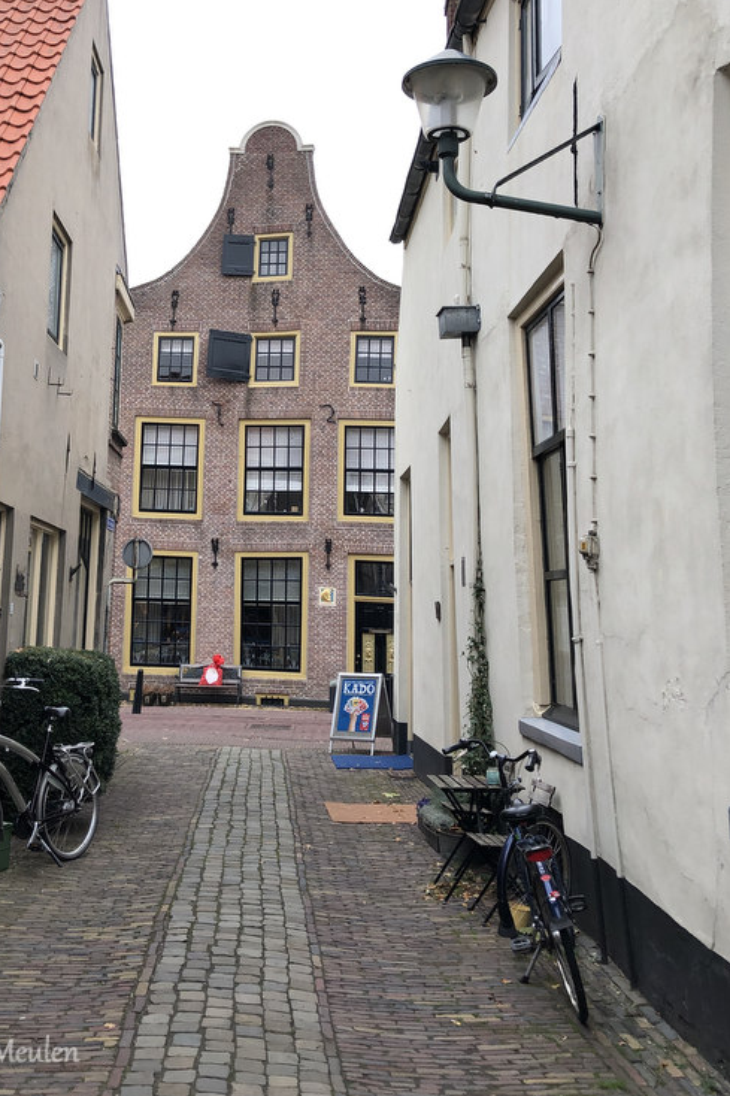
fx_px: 1126
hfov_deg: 35.5
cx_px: 231
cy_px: 429
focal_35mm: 37
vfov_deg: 51.5
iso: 20
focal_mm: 3.99
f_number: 1.8
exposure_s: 1/129
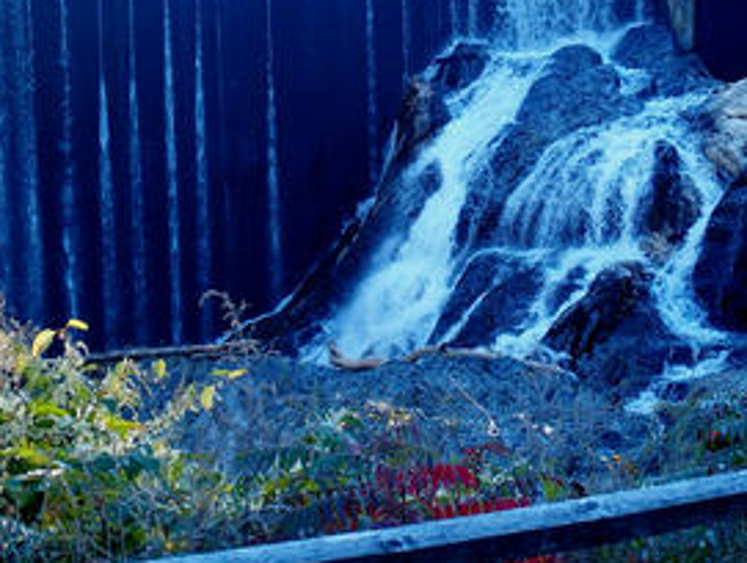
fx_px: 2723
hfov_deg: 15.6
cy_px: 119
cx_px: 471
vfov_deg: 11.8
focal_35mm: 126
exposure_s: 1/160
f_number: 3.2
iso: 100
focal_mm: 16.1
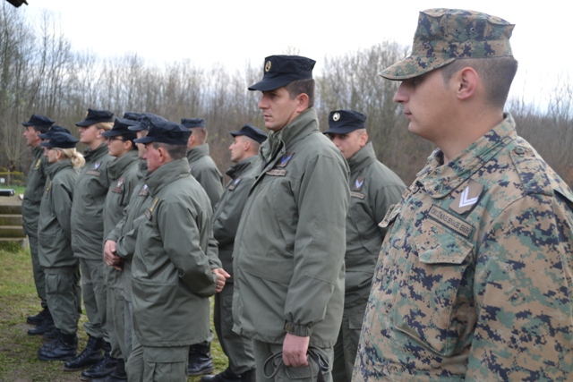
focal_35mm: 48
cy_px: 191
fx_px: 764
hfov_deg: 41.1
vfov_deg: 28.1
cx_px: 286
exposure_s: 1/125
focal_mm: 32
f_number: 5.6
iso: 125
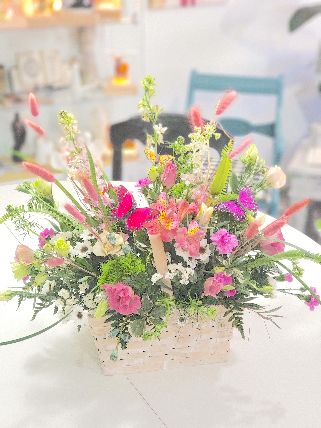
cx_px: 160
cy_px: 214
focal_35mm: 52
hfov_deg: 28.0
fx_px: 643
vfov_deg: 36.8
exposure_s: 1/30
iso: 160
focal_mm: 6
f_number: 2.4
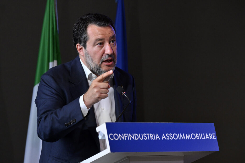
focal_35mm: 140
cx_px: 122
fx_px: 953
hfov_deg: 14.7
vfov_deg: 9.8
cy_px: 82
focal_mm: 140
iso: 3200
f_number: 5
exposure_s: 1/250
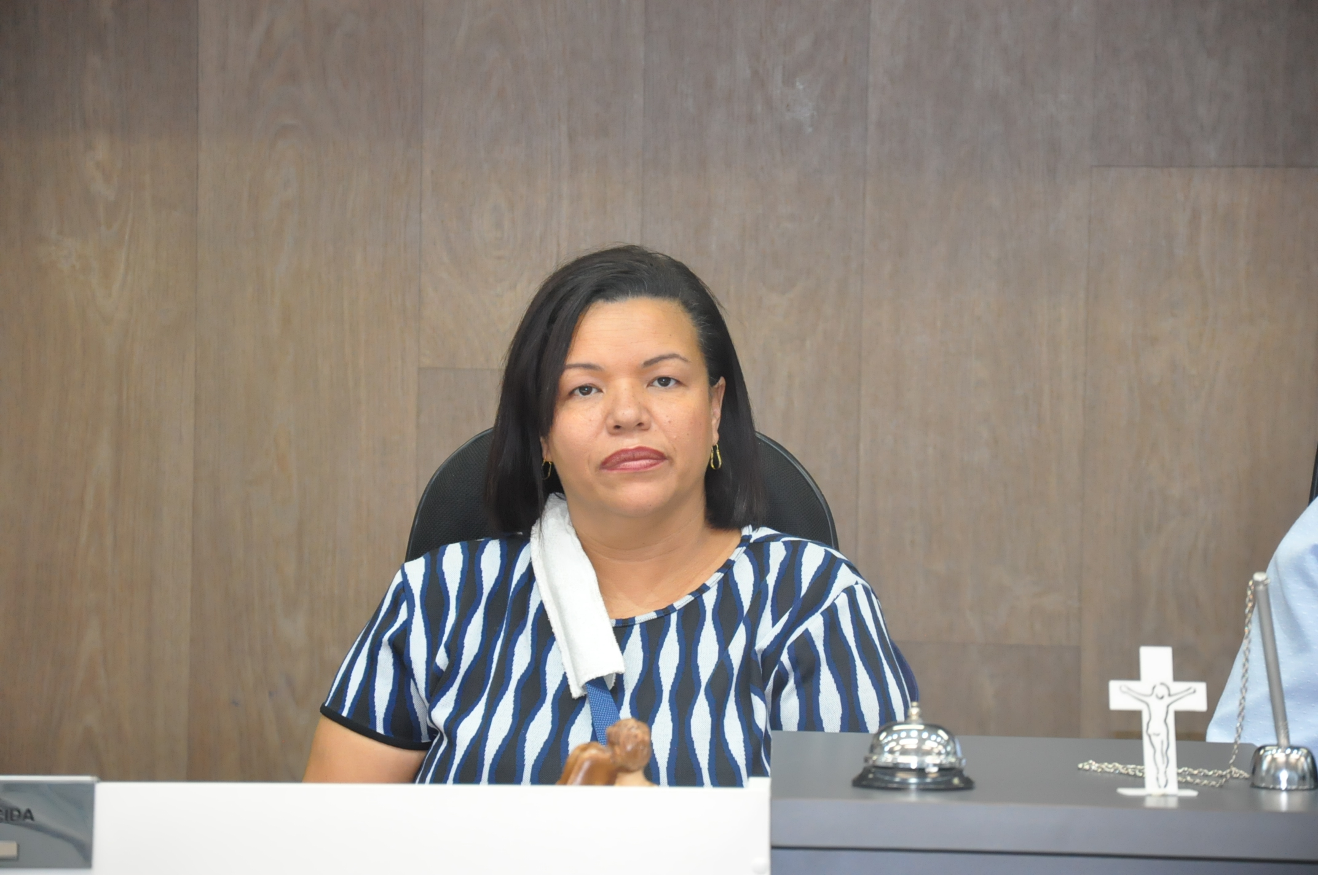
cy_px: 438
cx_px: 659
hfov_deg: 13.1
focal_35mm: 158
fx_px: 5759
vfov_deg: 8.7
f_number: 5.6
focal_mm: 105
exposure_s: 1/60
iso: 2000
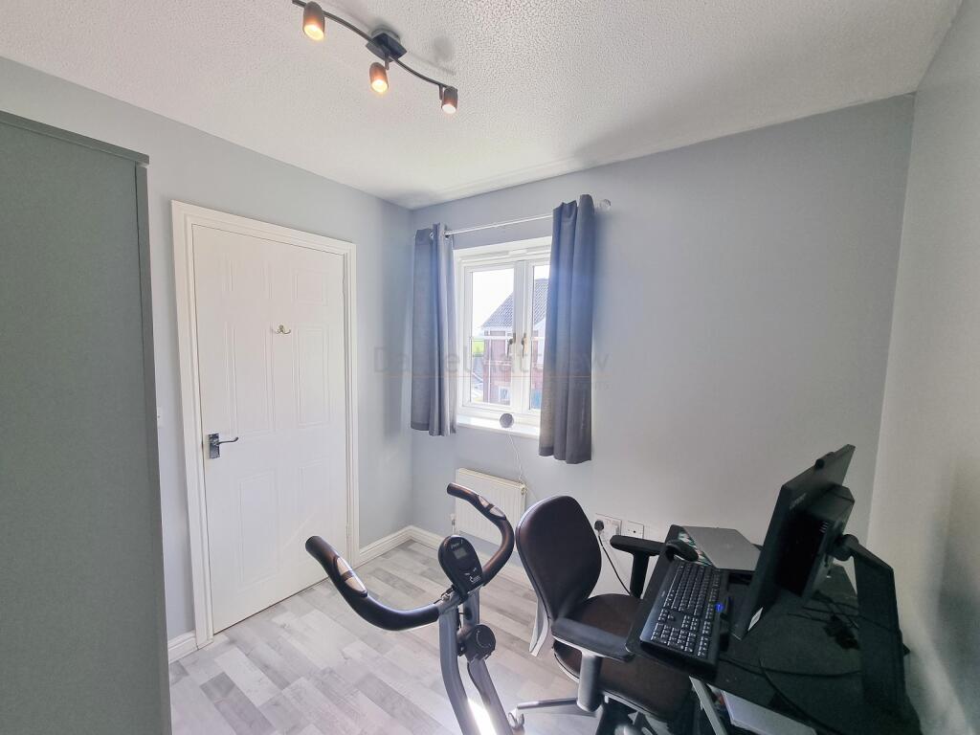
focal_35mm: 13
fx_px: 368
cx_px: 490
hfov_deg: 106.2
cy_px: 368
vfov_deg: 89.9
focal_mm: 2.2
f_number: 2.2
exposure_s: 1/100
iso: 64
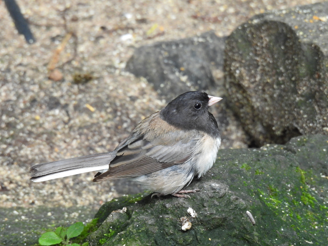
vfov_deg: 1.9
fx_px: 7580
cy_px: 123
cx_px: 164
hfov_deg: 2.5
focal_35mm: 800
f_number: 5.6
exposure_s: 1/125
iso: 500
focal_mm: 143
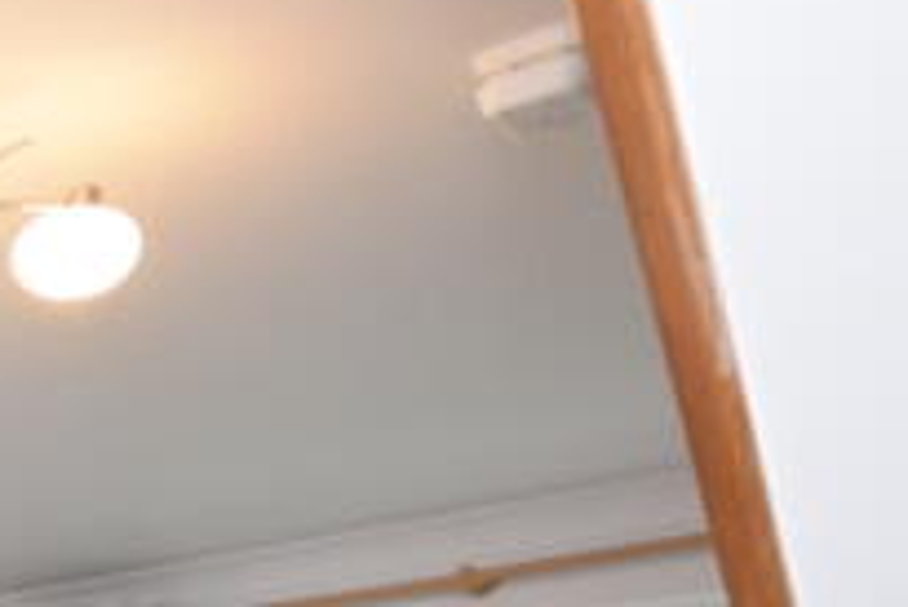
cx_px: -935
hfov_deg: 18.0
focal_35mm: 75
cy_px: 1128
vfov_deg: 15.4
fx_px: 1893
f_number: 4
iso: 2000
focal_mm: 10
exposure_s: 1/60
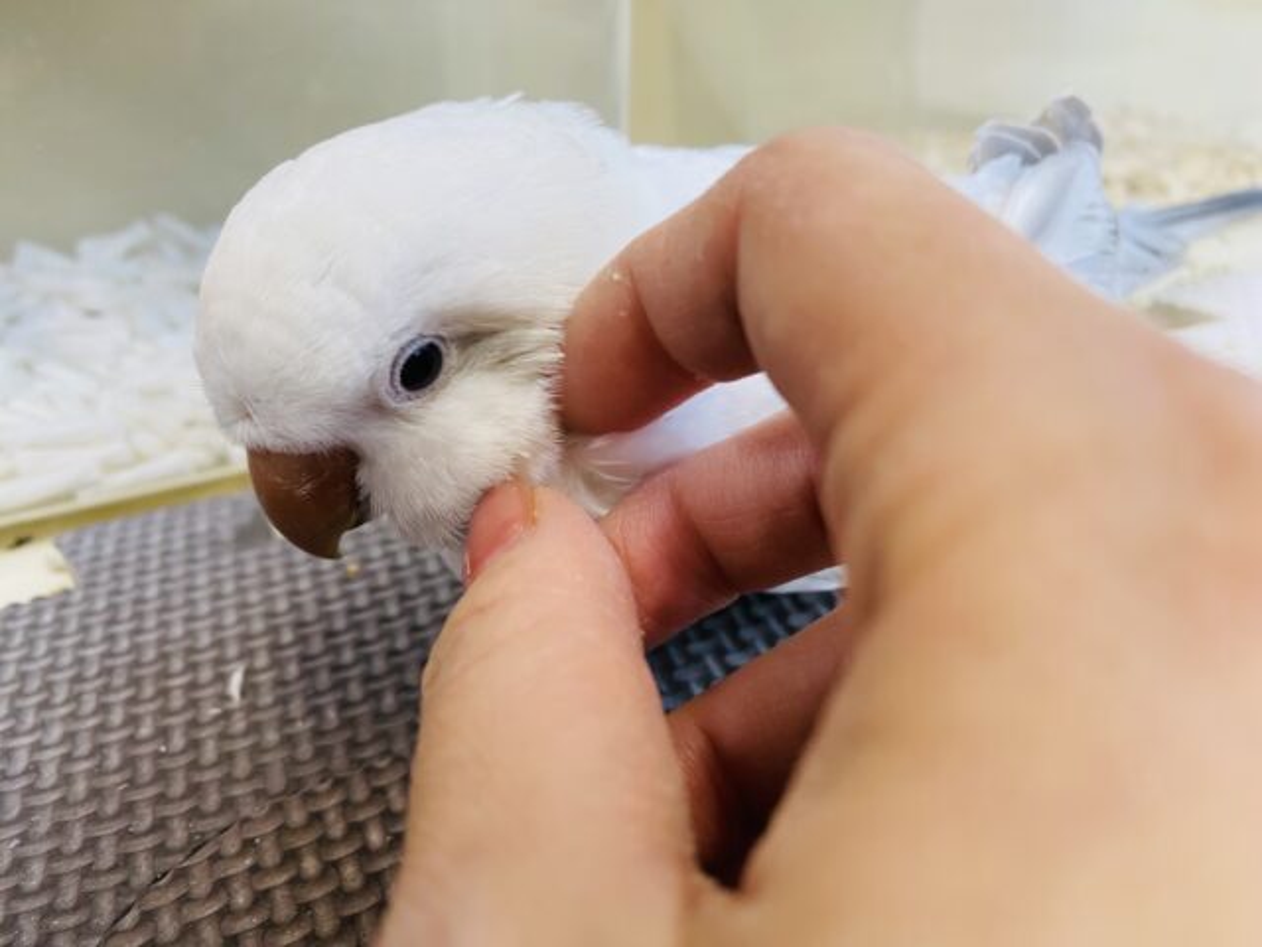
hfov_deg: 69.4
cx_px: 631
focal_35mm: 25
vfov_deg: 54.9
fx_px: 911
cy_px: 474
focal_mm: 4.25
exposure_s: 1/50
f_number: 1.8
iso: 64
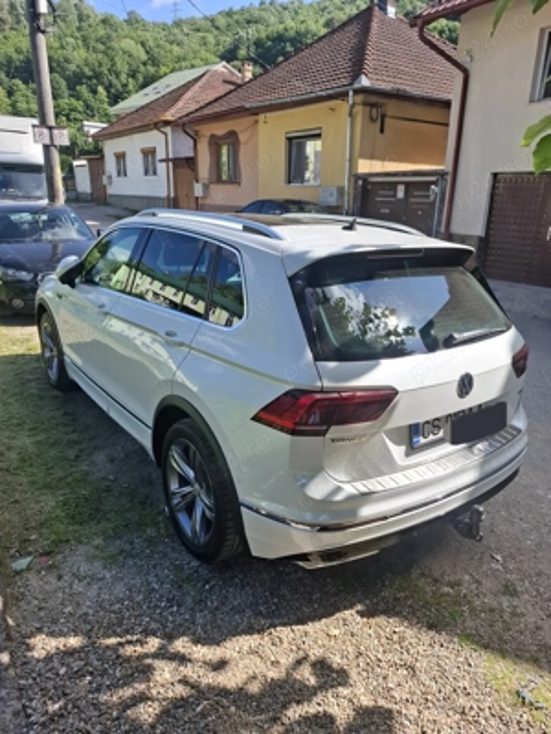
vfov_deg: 73.9
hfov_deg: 58.9
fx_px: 488
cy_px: 367
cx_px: 276
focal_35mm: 23
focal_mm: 5.54
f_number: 1.8
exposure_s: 1/1250
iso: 50
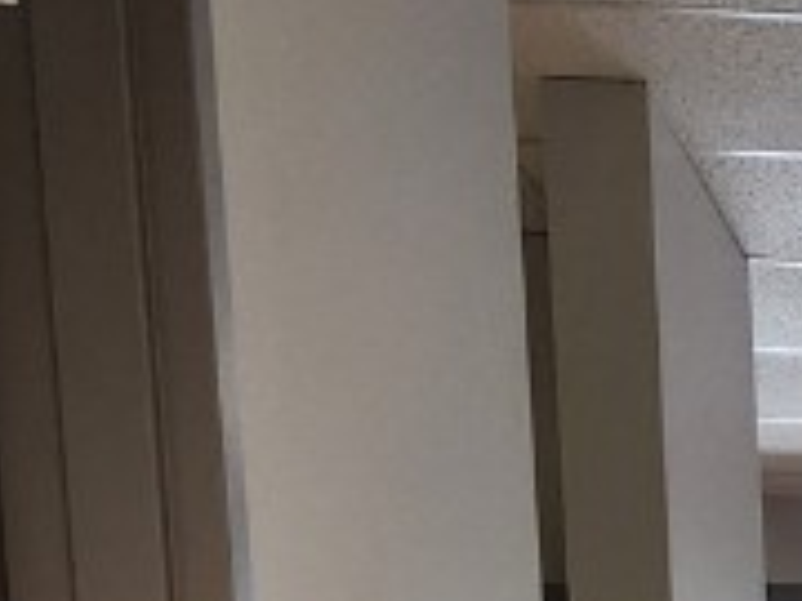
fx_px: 3035
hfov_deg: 13.1
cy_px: 1523
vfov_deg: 9.8
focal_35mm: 131
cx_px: 1600
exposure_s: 1/180
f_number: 1.8
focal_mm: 5.4
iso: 200
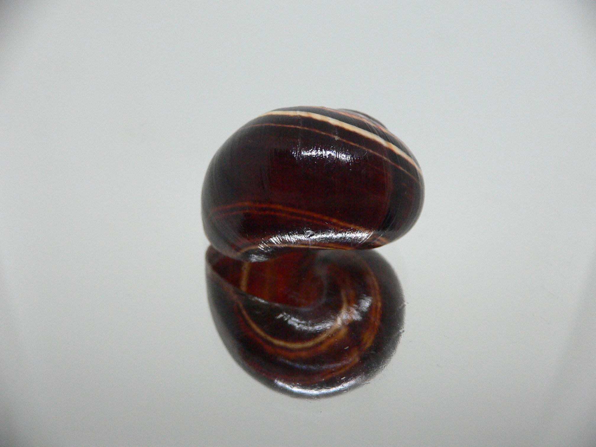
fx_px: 603
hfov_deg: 52.6
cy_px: 224
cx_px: 298
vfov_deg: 40.7
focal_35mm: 35
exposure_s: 1/40
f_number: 2.8
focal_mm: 4.6
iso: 200
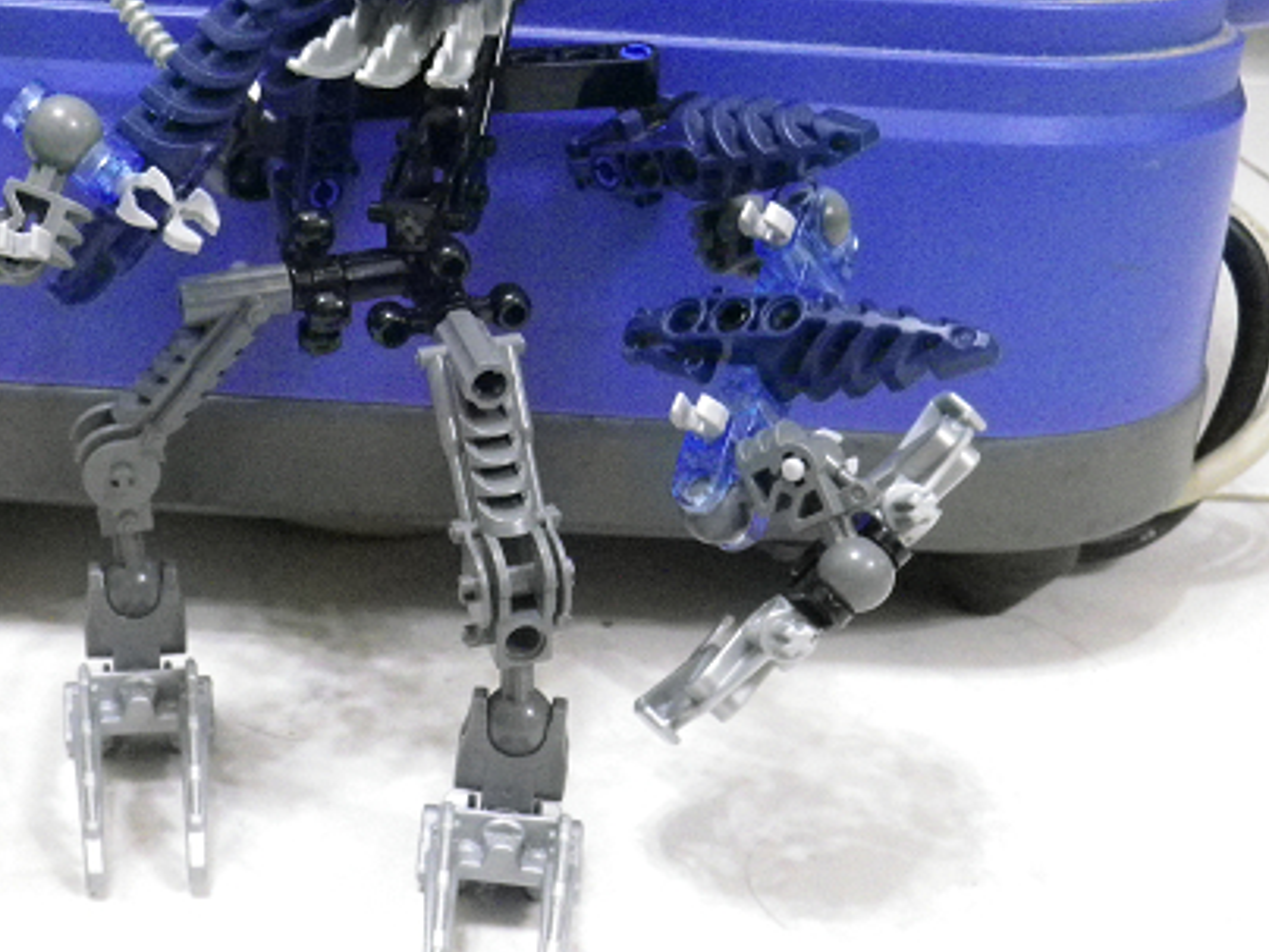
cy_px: 490
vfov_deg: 22.6
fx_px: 2383
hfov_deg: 29.6
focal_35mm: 65
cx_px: 415
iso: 800
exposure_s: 1/15
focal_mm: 7.3
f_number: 3.9
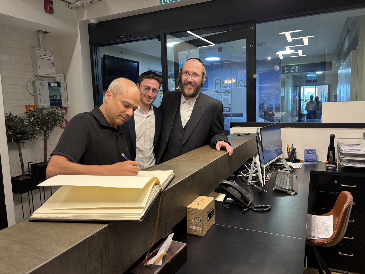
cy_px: 137
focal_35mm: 26
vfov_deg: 53.1
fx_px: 274
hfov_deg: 67.3
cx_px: 182
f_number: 1.6
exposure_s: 1/50
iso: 80
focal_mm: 5.96
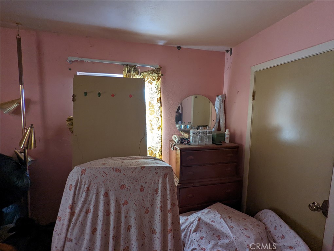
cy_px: 126
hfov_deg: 94.4
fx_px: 155
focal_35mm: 16
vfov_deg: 78.2
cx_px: 167
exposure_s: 1/30.2
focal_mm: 2.35
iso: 337
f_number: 2.2
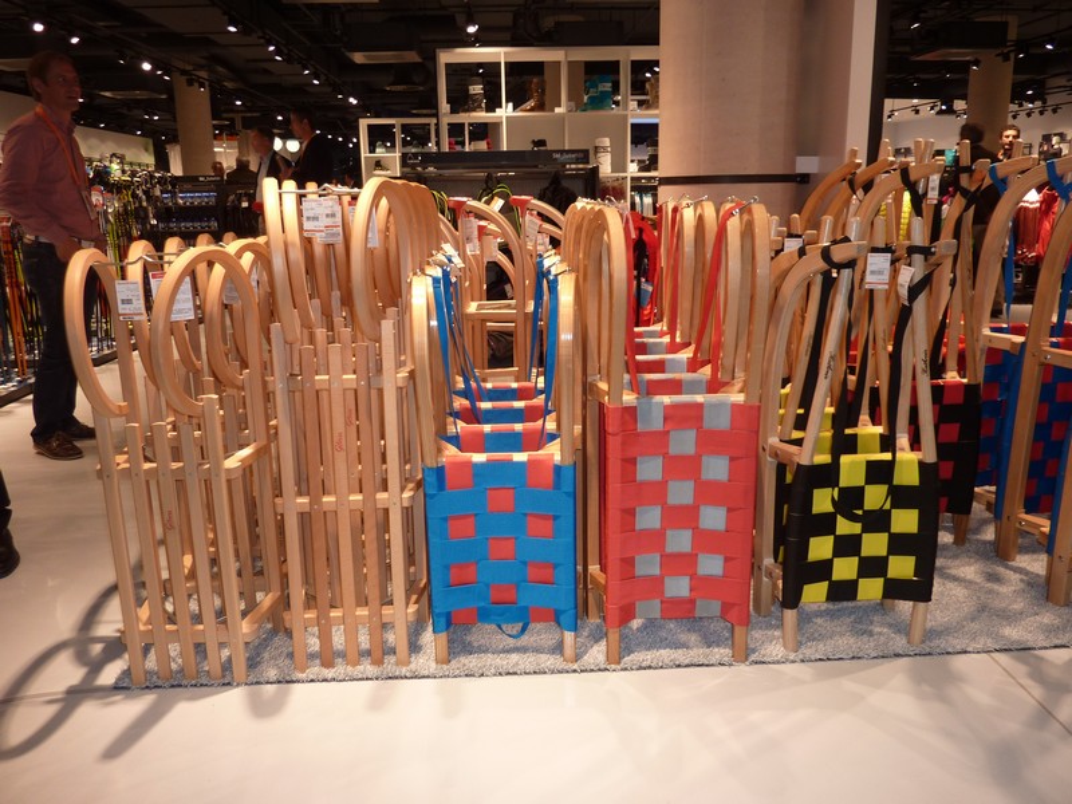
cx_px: 536
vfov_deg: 54.9
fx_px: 774
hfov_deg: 69.4
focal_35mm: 25
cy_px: 402
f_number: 3.3
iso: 100
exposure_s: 1/30
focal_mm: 4.1
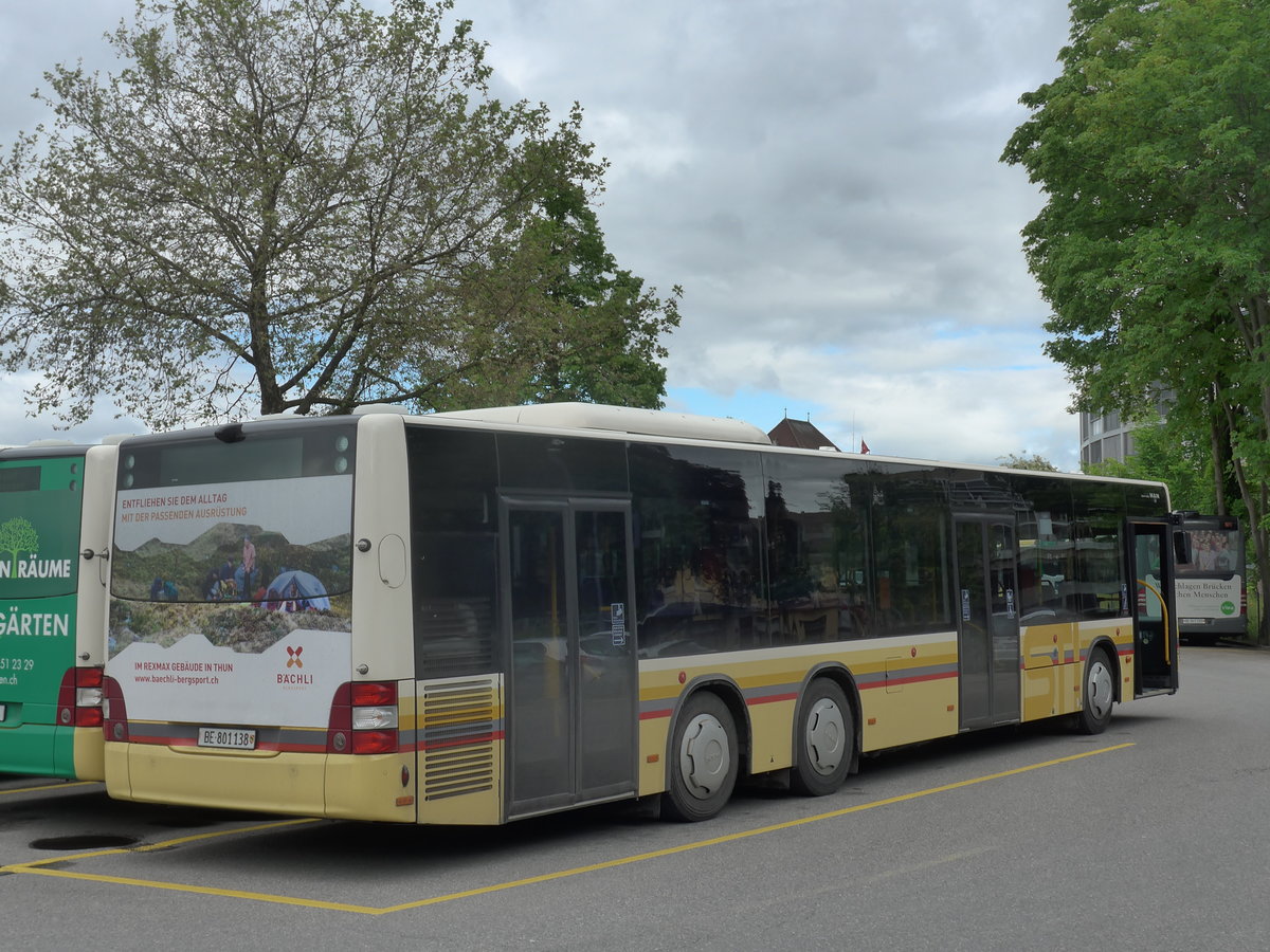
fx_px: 1798
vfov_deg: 29.7
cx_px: 635
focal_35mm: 49
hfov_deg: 38.9
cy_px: 476
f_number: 4
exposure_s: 1/800
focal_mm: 10.1
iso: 160
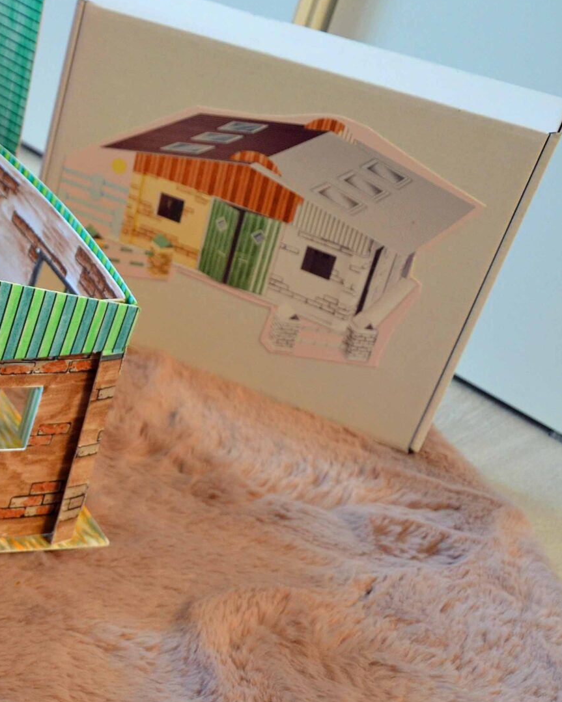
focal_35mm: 60
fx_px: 1248
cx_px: -257
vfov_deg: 31.2
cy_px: 459
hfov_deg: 21.6
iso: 800
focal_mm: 18
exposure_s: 1/40
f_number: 3.5
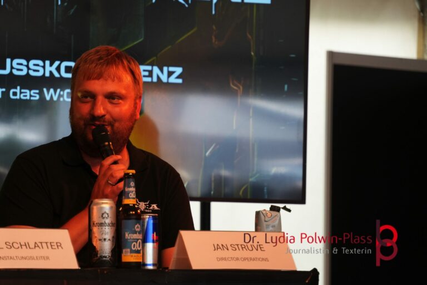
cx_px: 214
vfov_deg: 7.1
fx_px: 2295
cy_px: 142
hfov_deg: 10.6
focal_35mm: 194
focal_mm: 129
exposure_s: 1/200
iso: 1000
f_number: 5.6
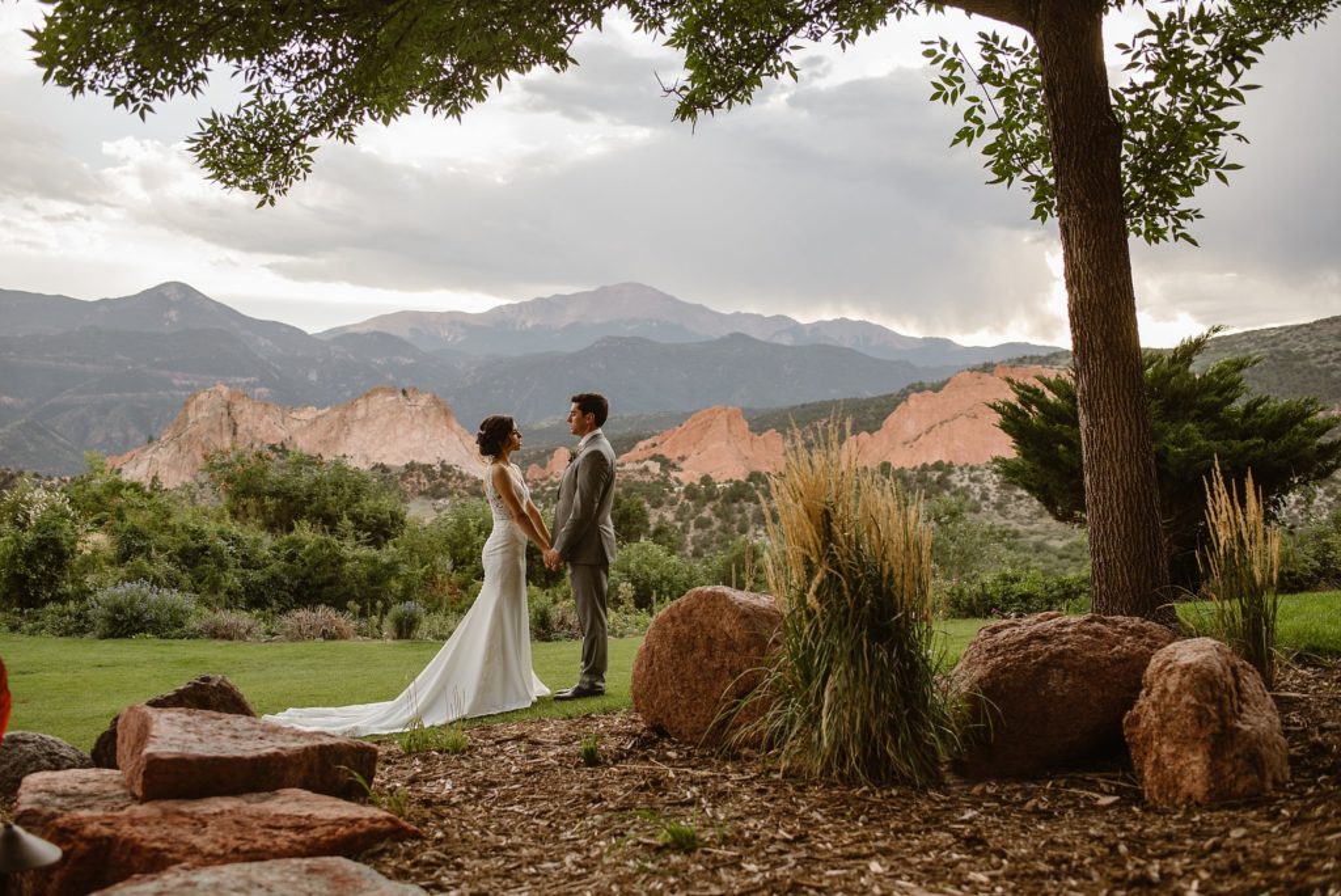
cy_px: 448
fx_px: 1304
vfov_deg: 37.9
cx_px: 670
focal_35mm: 35
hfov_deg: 54.4
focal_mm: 35
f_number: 3.2
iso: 200
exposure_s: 1/640
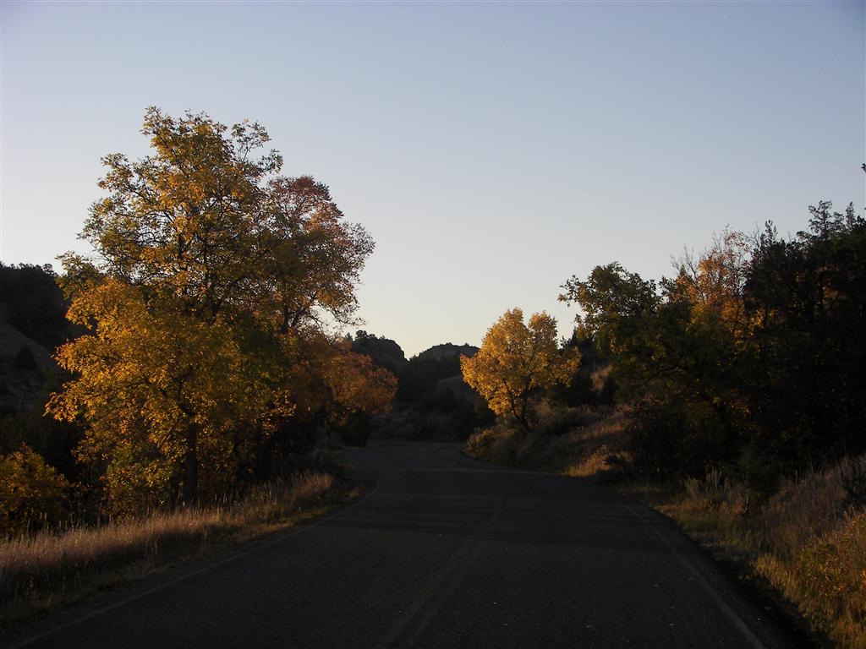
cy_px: 324
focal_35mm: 75
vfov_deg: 19.6
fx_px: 1876
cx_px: 433
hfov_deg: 26.0
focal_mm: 12.4
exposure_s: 1/500
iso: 64
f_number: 2.8
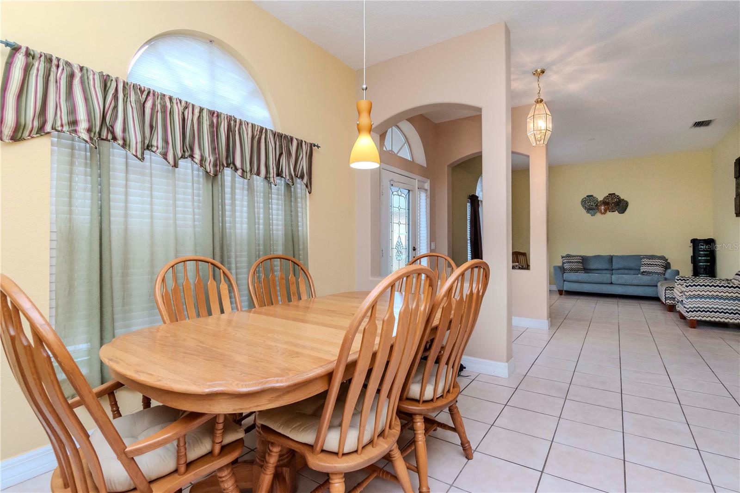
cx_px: 370
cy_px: 246
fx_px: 339
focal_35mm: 16
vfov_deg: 72.0
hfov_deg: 95.0
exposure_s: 1/50
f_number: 8
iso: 500
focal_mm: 11
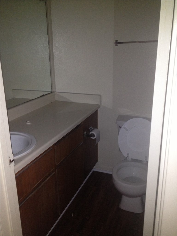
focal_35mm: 35
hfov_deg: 40.7
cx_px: 88
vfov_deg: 52.6
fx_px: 239
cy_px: 118
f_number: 2.4
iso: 200
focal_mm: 4.28
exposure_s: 1/16
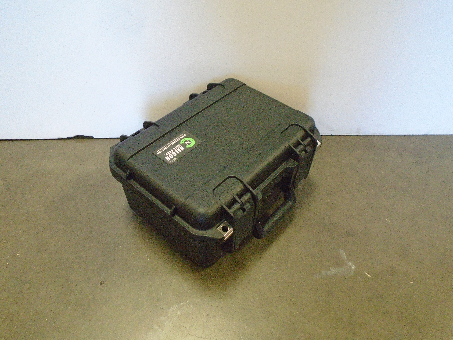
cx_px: 226
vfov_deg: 53.1
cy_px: 170
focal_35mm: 26
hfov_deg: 67.3
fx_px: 340
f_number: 3.2
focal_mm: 4.6
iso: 800
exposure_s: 1/100
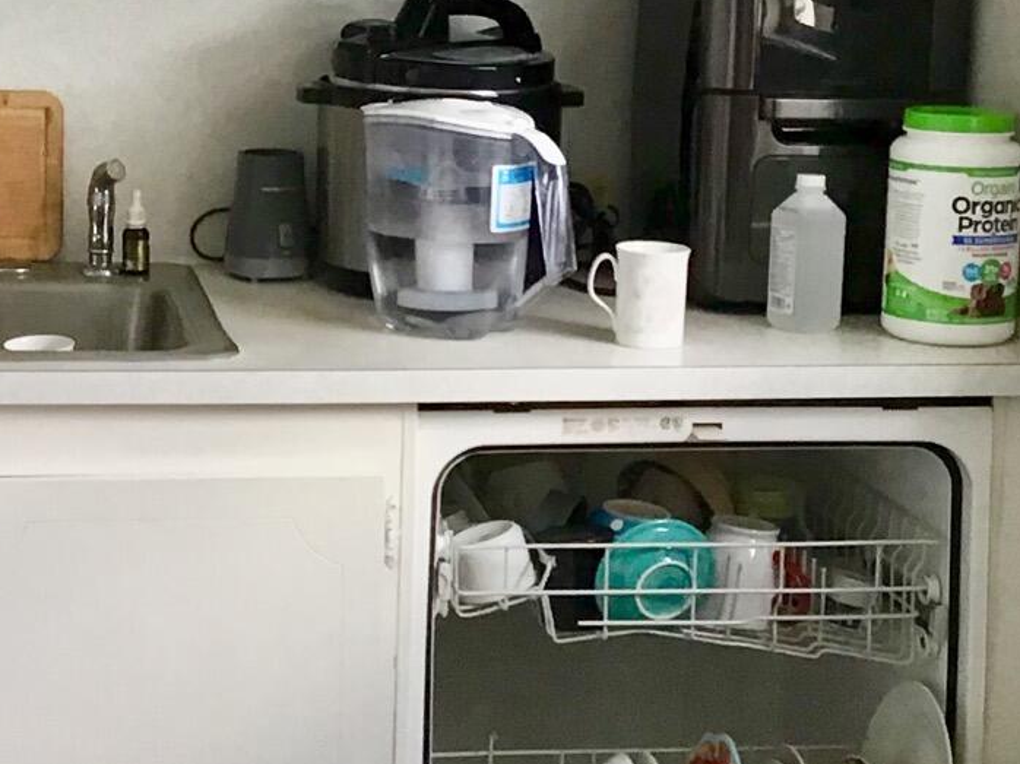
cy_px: 248
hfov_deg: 21.5
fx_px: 2680
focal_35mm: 91
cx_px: 351
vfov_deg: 16.2
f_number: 2.4
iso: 64
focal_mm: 3.3
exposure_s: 1/30
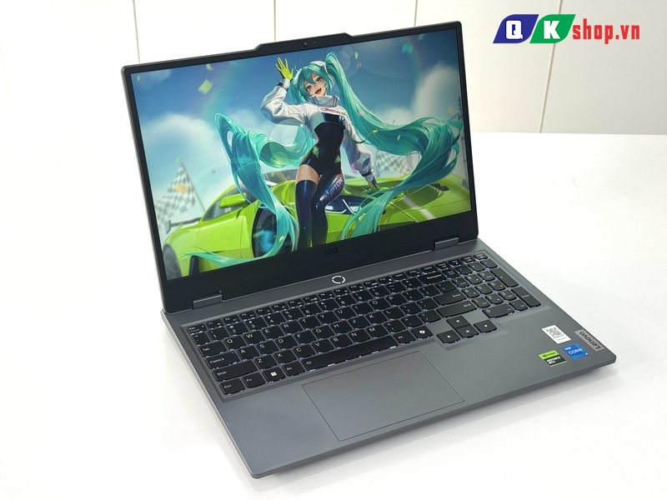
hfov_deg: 39.7
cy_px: 250
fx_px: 925
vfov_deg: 30.3
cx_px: 334
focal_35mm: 48
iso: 50
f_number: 1.78
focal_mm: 6.76
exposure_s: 1/146
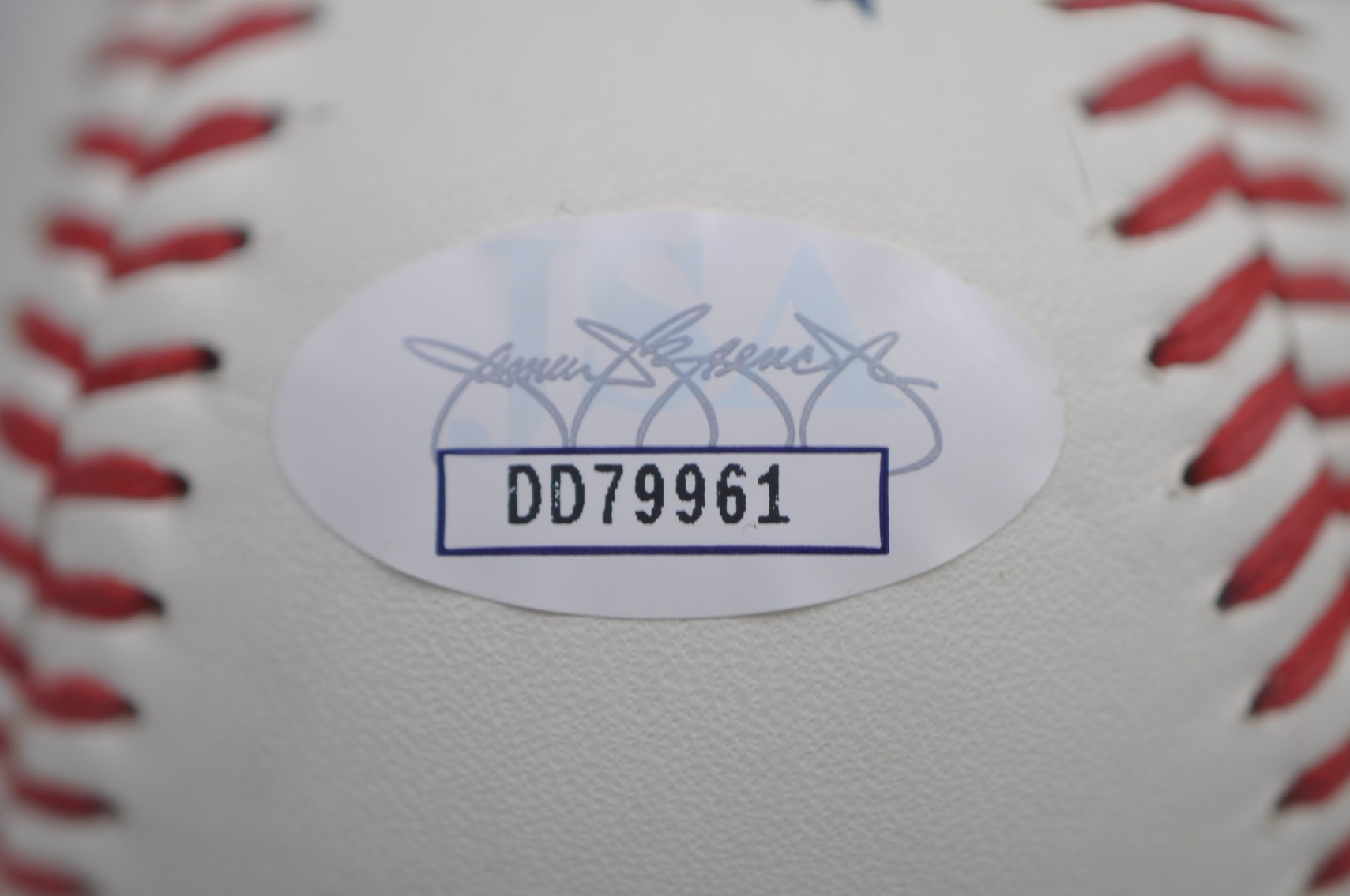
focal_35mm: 60
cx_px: 675
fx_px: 2247
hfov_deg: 33.4
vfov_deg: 22.6
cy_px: 448
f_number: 4.5
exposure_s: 1/80
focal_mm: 40
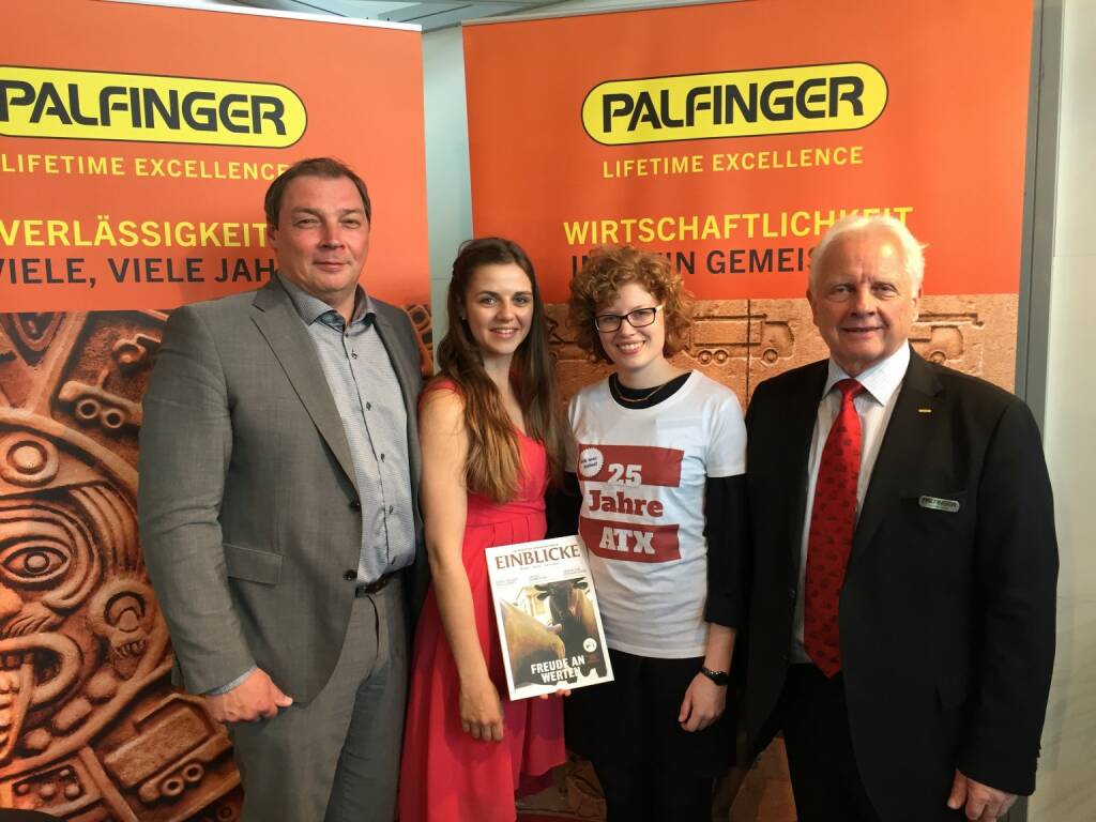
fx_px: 918
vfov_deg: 48.2
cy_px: 411
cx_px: 548
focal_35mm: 29
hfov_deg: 61.7
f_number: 2.2
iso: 50
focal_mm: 4.15
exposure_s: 1/33
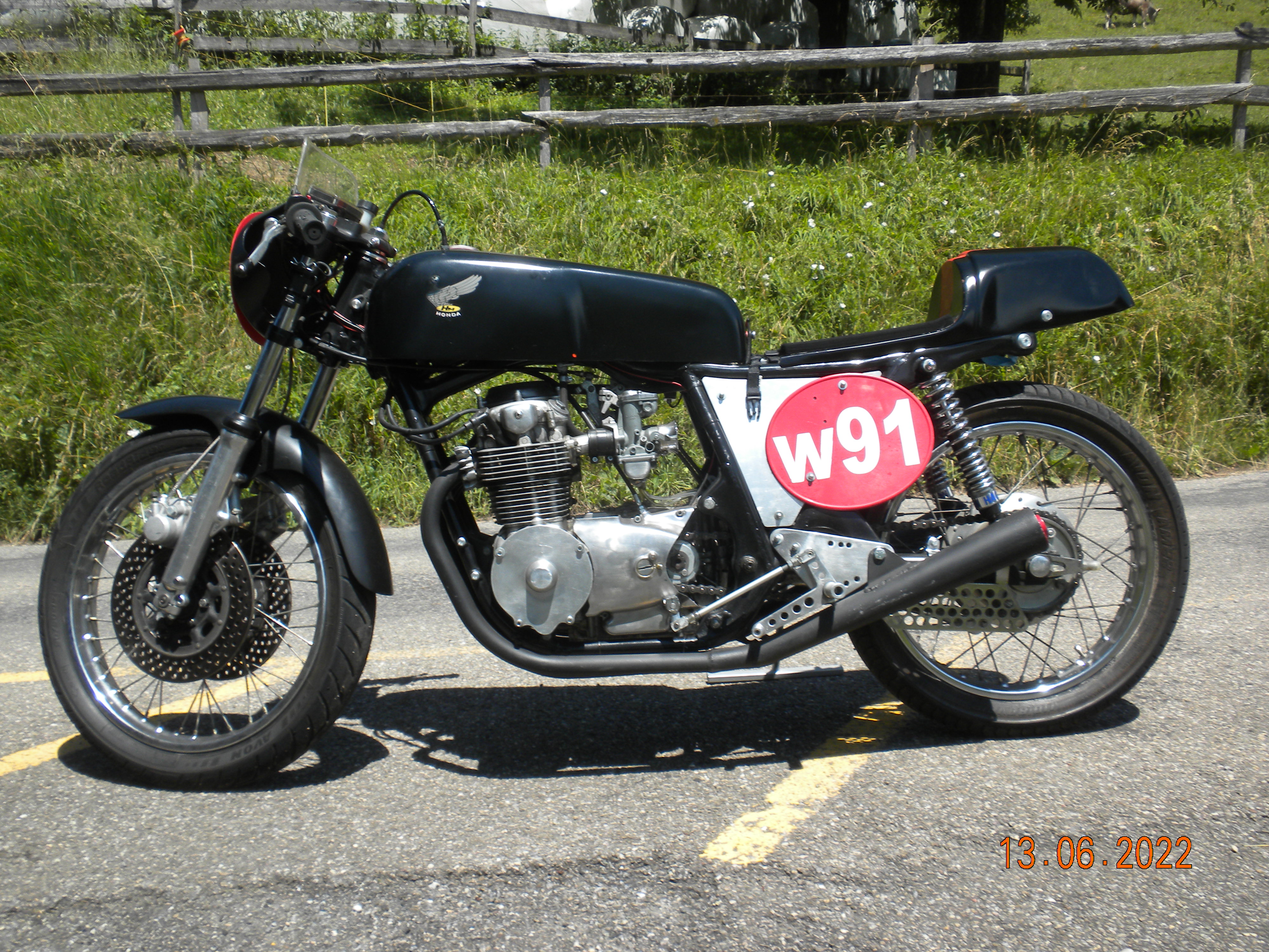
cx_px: 634
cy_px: 476
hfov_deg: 50.1
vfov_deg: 38.7
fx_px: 1356
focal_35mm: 37
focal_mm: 6.6
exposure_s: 1/79
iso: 64
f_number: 10
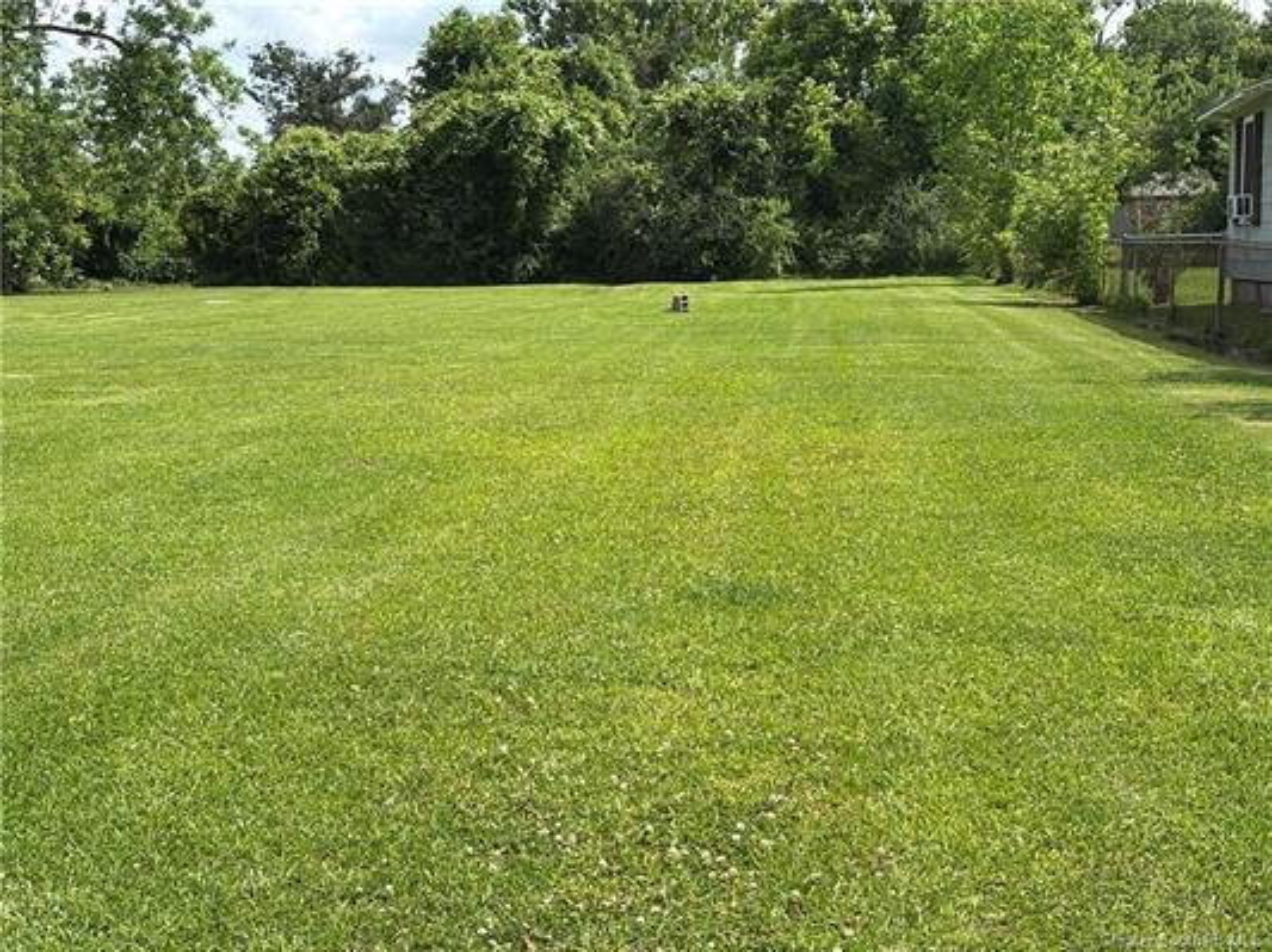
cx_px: 636
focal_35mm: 52
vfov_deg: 28.0
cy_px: 476
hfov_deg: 36.8
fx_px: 1910
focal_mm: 5.96
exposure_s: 1/2193
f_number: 1.6
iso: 40
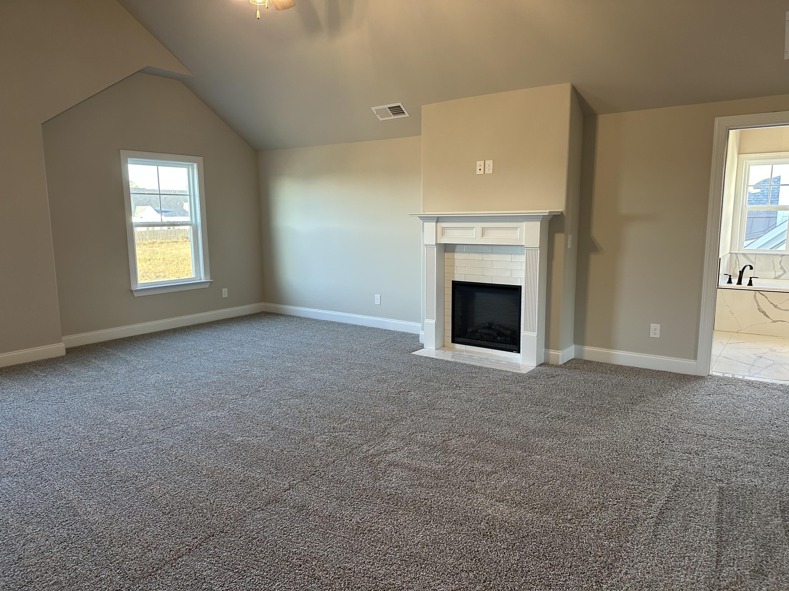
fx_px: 547
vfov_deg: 56.8
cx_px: 394
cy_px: 296
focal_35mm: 24
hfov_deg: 71.6
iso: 160
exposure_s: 1/60
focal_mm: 6.86
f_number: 1.78
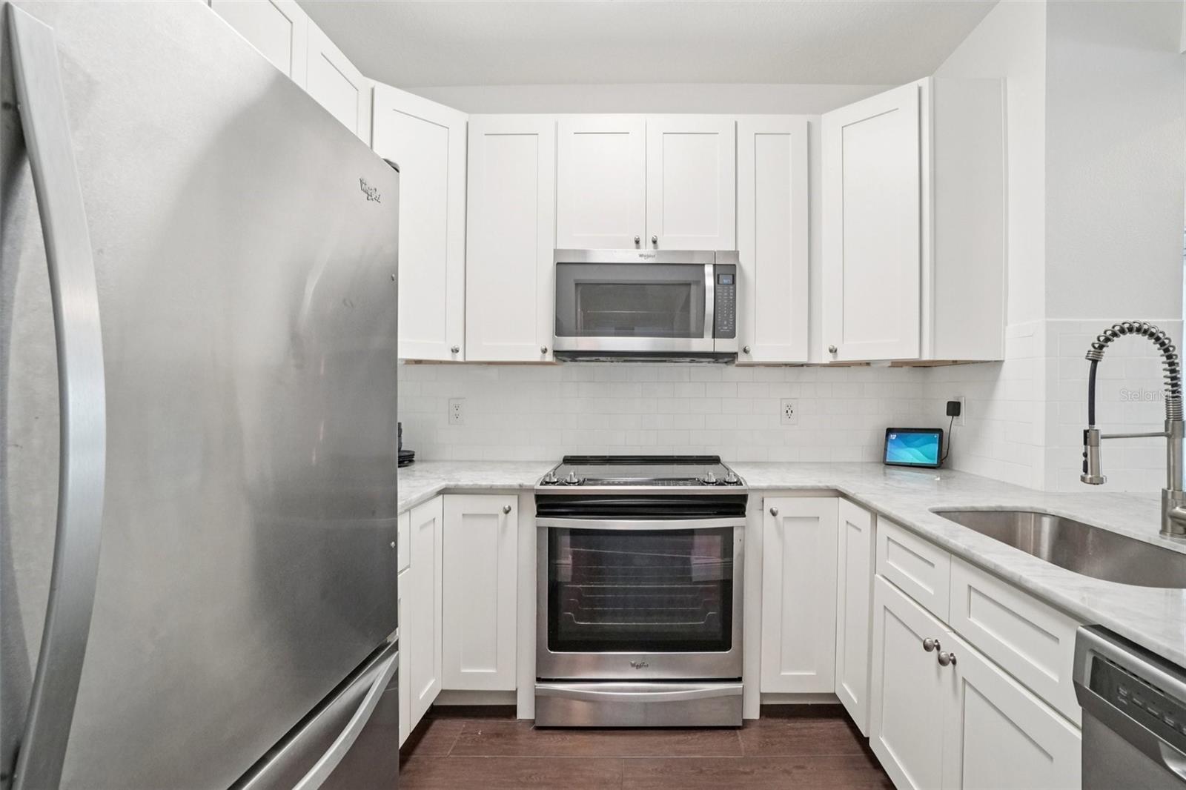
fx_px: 494
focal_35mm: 15
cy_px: 395
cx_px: 593
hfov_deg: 100.4
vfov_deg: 77.3
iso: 1000
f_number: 8
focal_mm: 10
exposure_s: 1/30
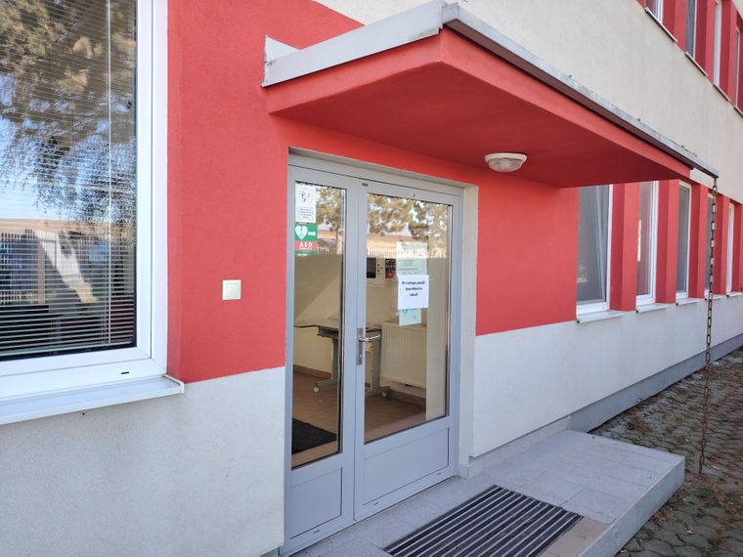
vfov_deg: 56.8
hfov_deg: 71.6
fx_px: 515
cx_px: 372
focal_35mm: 24
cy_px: 278
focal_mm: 5.25
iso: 148
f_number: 1.75
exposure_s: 1/100
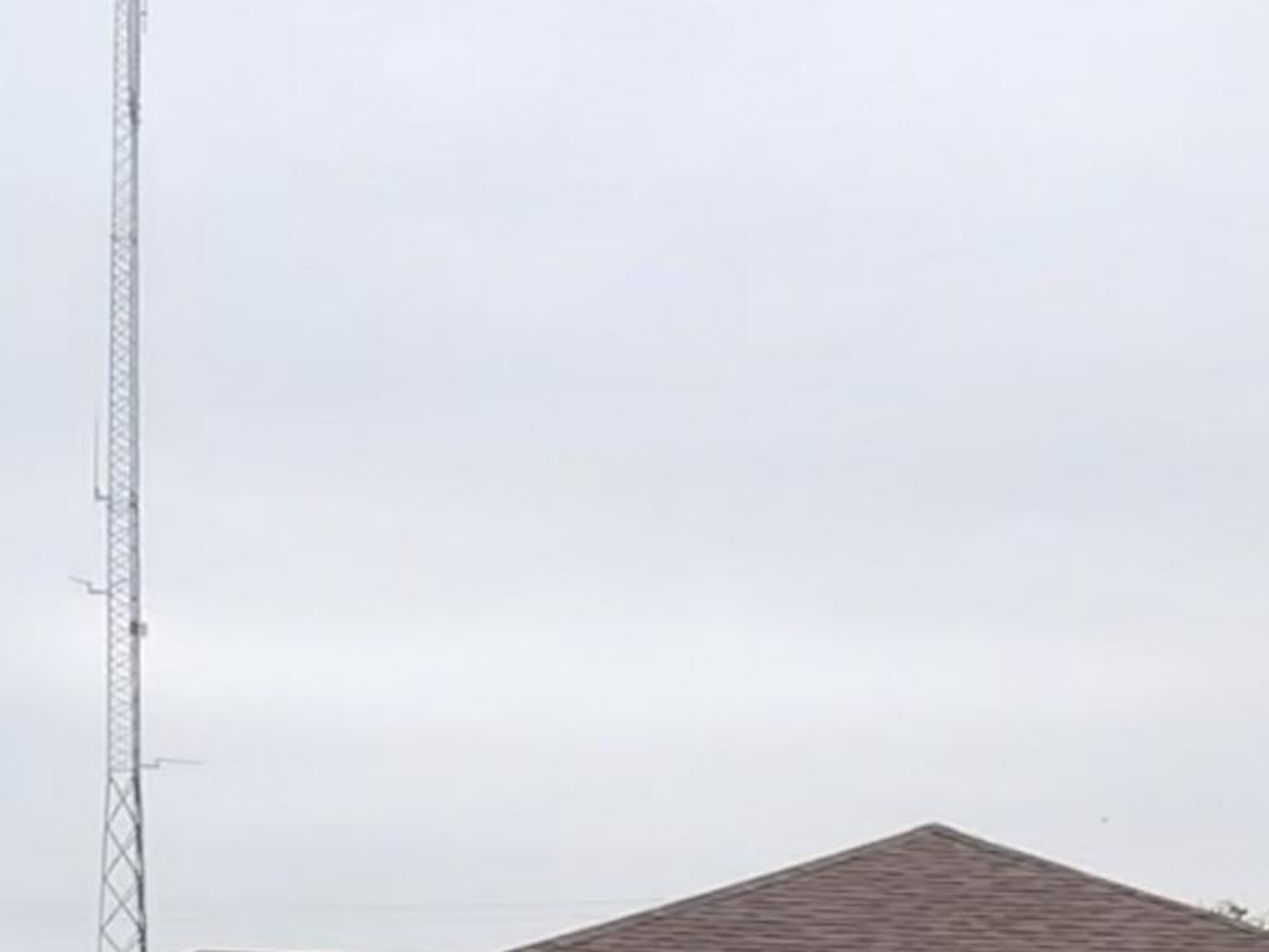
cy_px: 1743
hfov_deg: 21.2
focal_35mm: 92
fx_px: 3372
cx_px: 827
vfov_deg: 14.1
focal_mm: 6.76
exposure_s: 1/2445
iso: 80
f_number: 1.78
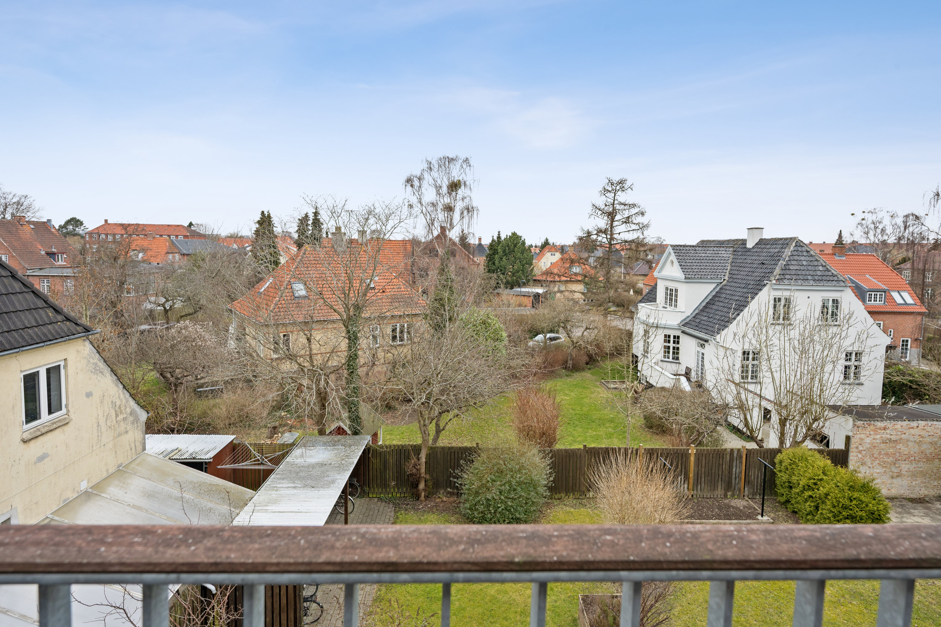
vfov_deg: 65.9
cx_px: 470
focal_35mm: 18
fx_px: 484
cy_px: 314
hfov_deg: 88.4
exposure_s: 1/160
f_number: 6.3
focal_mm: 18.5
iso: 400
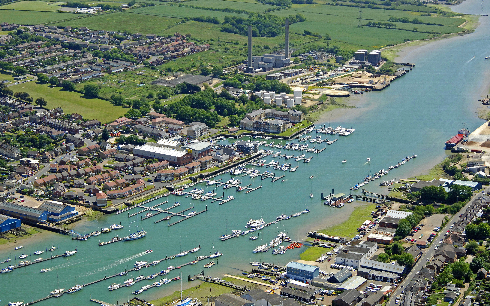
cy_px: 146
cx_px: 243
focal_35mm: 74
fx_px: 988
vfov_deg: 17.6
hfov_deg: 27.8
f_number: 6.7
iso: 400
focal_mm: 48
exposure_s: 1/1000
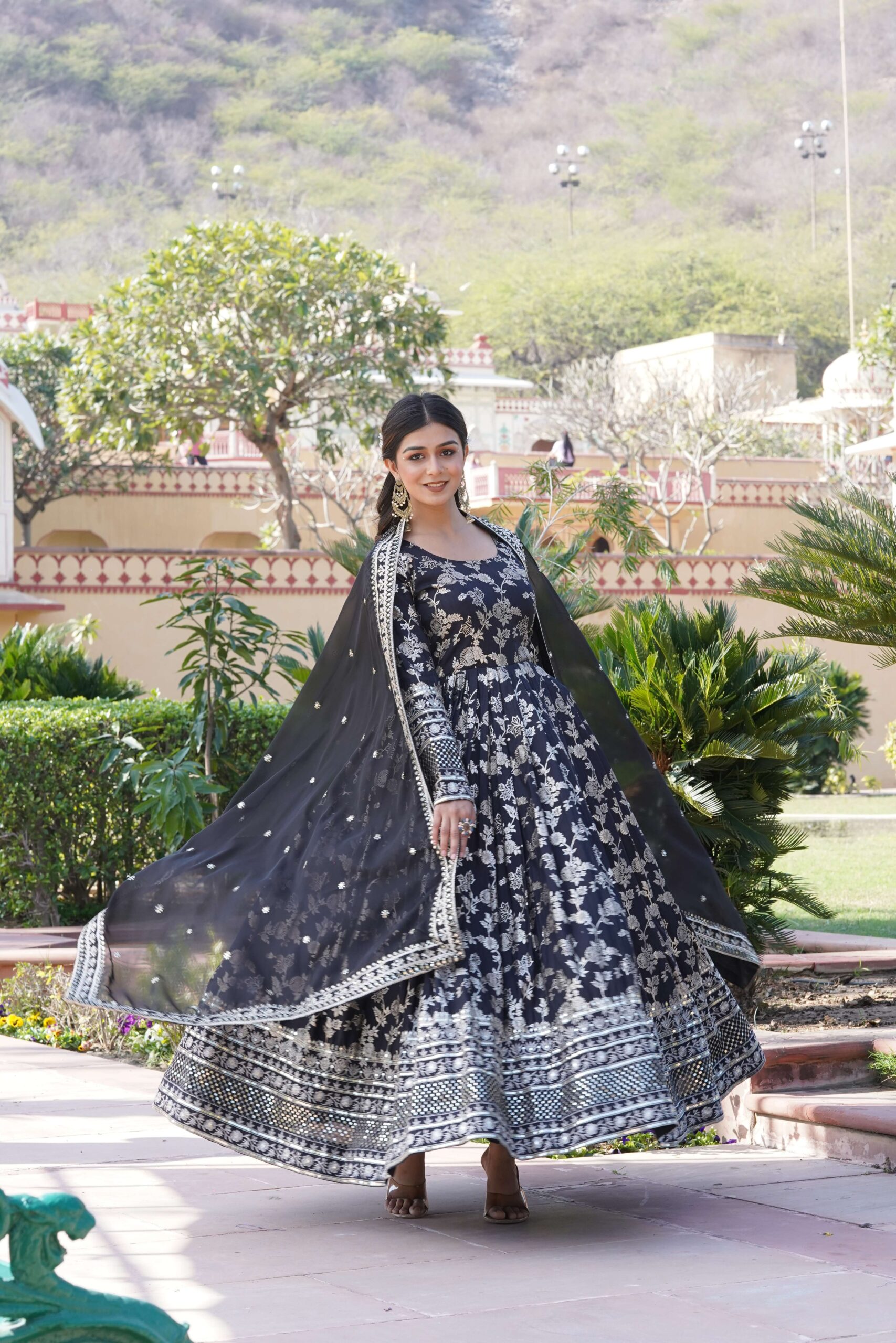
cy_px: 672
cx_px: 448
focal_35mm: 85
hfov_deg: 16.1
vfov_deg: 23.9
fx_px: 3173
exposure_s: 1/250
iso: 1000
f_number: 9
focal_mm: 85
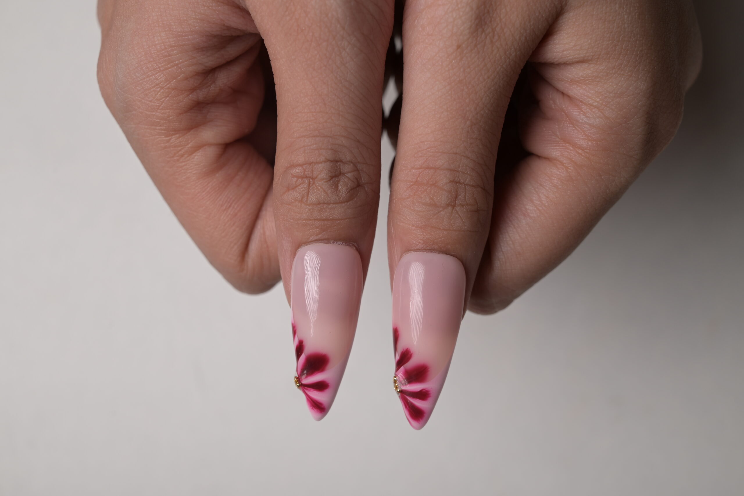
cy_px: 248
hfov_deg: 28.8
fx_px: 1447
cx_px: 372
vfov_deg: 19.5
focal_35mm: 70
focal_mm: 70
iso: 125
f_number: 9
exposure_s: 1/160
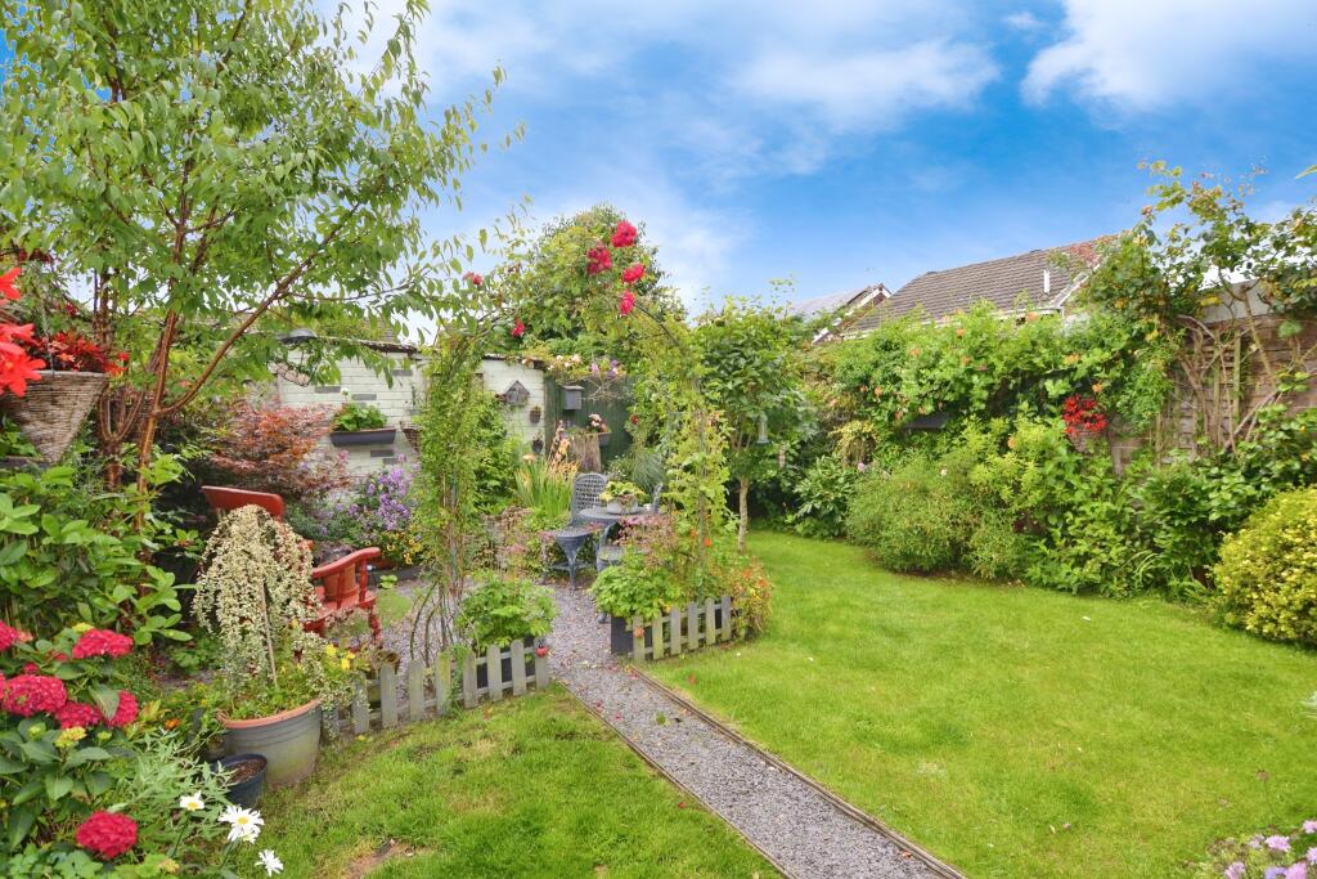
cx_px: 658
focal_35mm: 16
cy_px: 440
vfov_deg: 72.1
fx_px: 604
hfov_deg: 95.0
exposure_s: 1/200
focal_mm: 11
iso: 100
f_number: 4.5
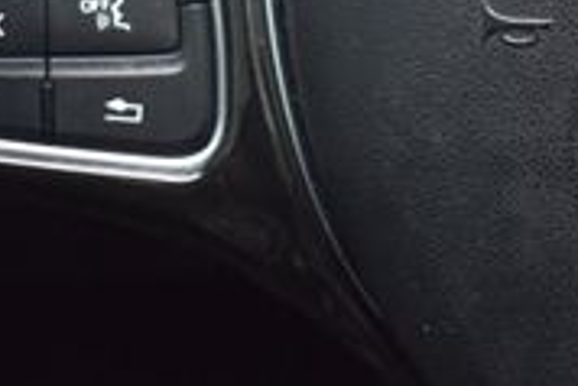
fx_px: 3631
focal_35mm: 226
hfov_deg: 8.9
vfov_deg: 6.0
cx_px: 831
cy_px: -211
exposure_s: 1/20
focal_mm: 42
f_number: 6.3
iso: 400
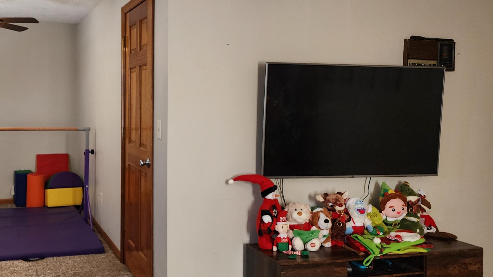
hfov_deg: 50.1
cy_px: 102
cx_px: 141
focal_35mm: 39
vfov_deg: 30.3
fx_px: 510
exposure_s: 1/120
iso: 320
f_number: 1.8
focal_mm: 6.4
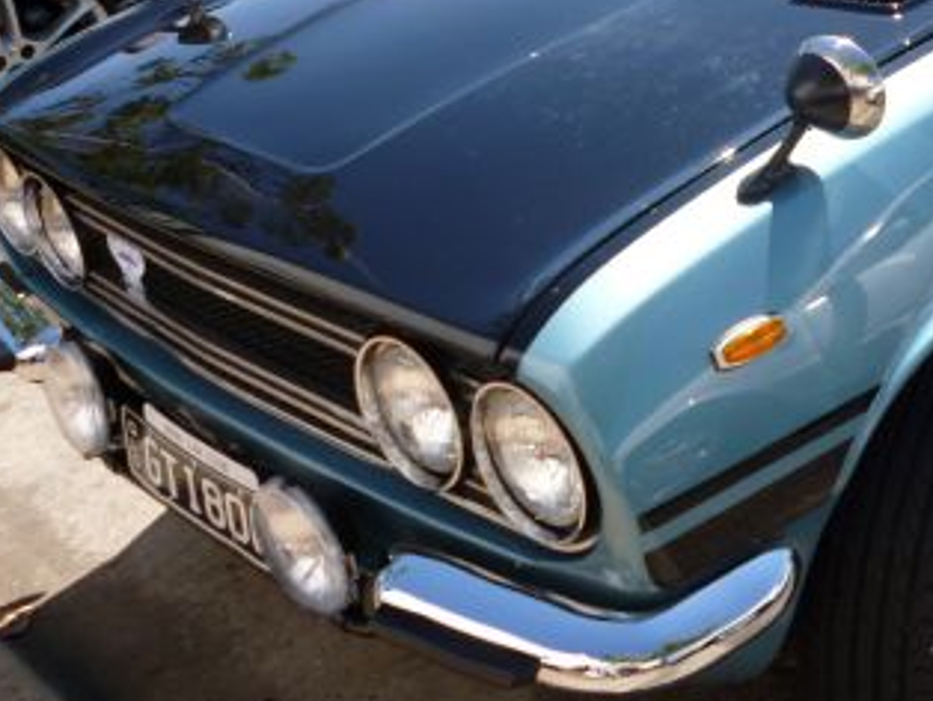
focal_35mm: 57
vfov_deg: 25.2
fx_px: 1537
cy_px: 128
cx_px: 820
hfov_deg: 32.3
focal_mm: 5
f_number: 3.1
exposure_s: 1/640
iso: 100
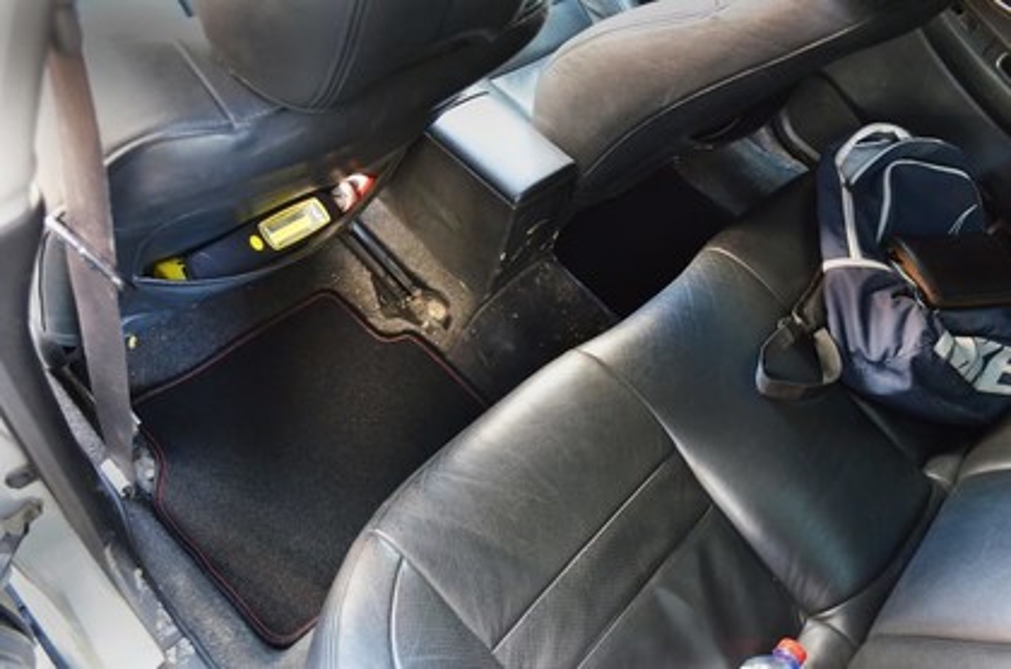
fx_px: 757
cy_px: 334
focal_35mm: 27
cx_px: 506
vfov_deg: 47.7
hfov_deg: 67.5
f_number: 3.5
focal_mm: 18
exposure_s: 1/30
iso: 2800
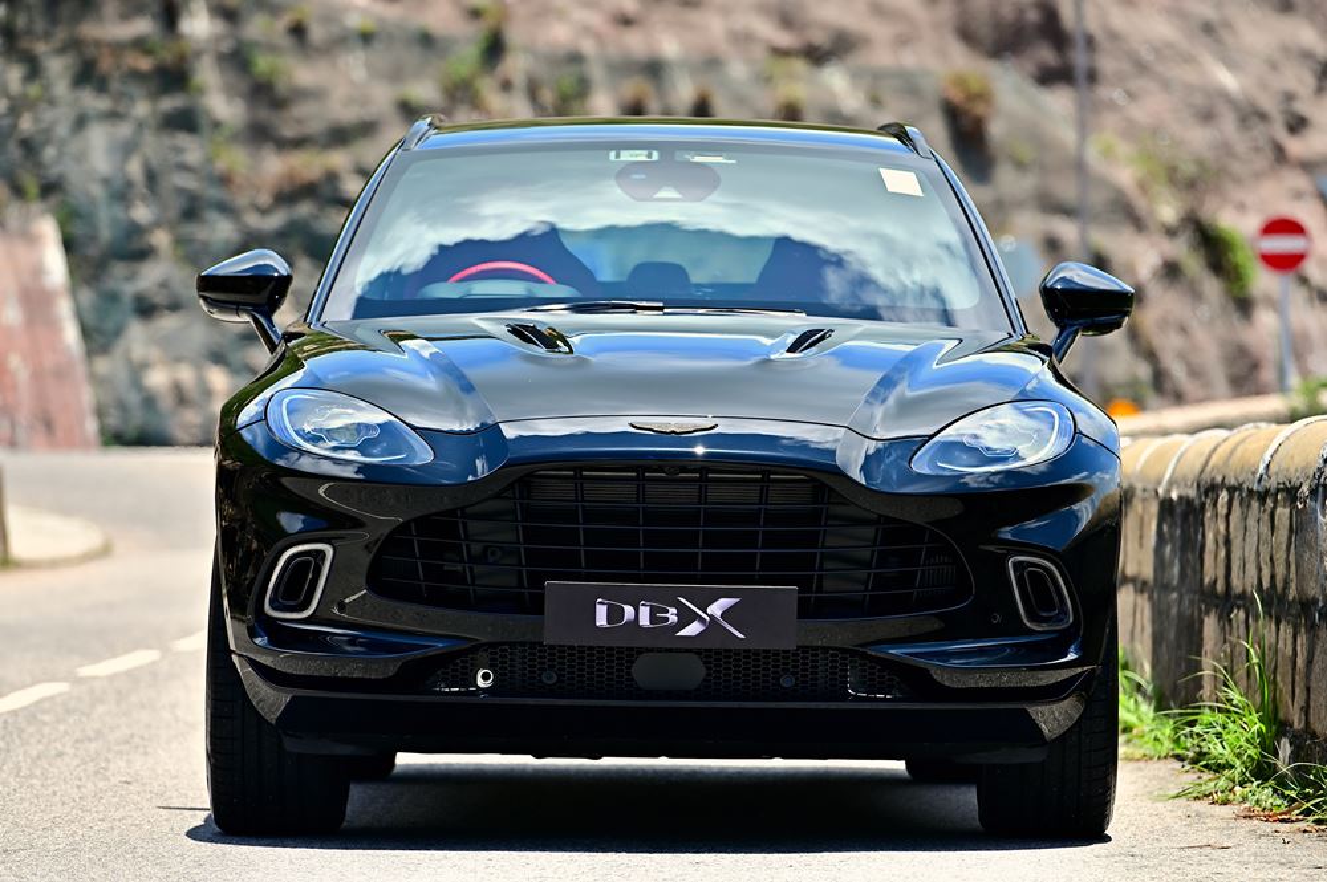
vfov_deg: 6.9
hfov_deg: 10.3
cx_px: 664
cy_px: 441
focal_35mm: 200
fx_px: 7366
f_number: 4.5
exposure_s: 1/1600
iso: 250
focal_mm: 200
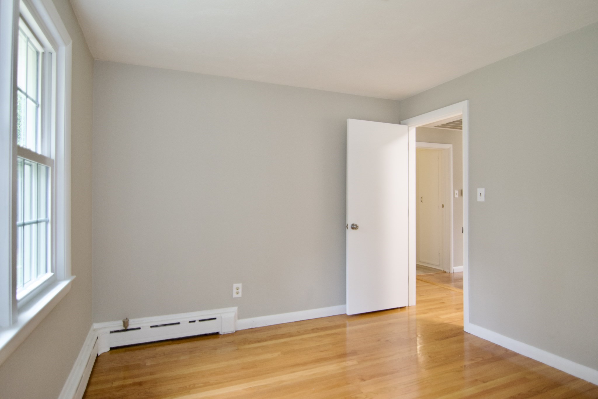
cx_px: 299
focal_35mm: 21
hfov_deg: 81.2
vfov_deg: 59.5
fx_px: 349
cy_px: 200
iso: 900
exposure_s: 1/60
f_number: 2.8
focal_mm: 14
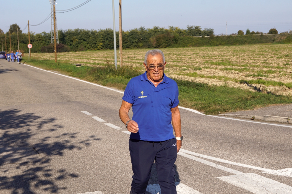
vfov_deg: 16.5
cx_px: 146
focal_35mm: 82
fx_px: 669
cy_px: 97
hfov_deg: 24.6
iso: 100
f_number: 9
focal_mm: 55
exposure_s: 1/250
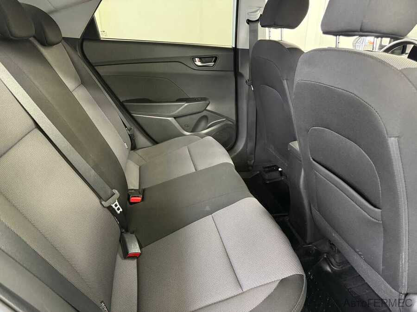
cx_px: 208
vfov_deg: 56.8
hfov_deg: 71.6
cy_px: 156
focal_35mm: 24
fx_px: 289
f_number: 1.78
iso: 800
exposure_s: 1/33
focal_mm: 6.76
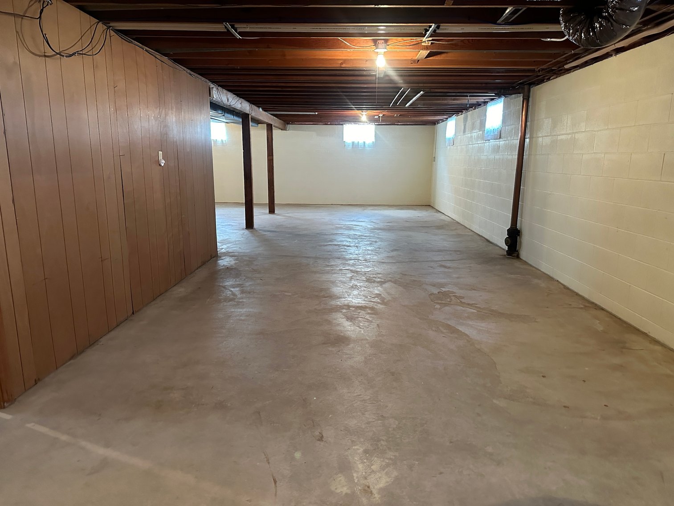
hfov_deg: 71.6
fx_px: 467
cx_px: 337
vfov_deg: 56.8
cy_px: 253
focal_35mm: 24
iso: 800
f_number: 1.78
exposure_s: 1/60
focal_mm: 6.86
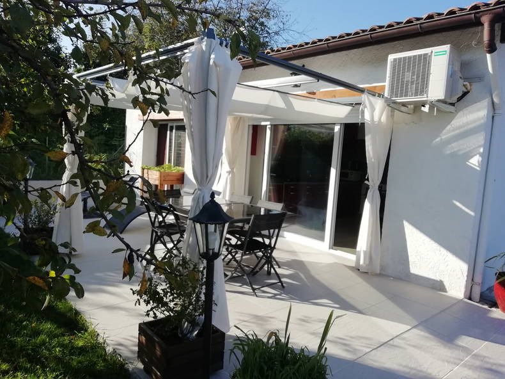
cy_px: 190
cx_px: 252
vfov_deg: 53.0
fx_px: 379
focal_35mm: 26
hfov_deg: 67.3
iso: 50
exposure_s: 1/916
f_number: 2.2
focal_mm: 3.46
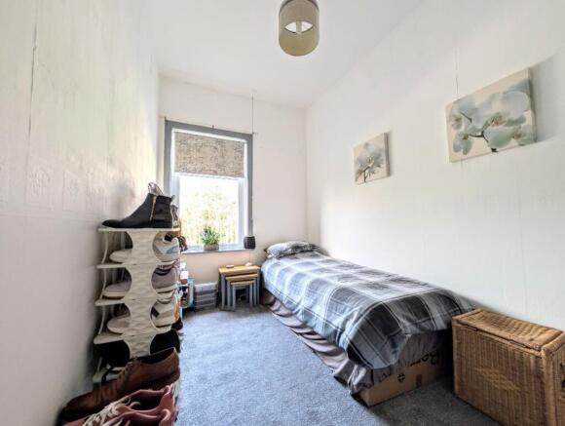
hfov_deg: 110.4
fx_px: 196
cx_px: 282
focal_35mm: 12
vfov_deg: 94.7
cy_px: 213
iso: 74
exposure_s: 1/62.3
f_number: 1.7
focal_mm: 2.02
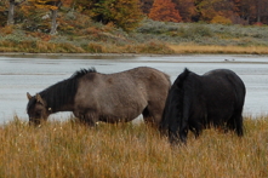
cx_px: 42
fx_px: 2224
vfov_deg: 4.6
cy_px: 92
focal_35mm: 299
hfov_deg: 6.9
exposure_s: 1/160
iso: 400
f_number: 5.3
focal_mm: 80
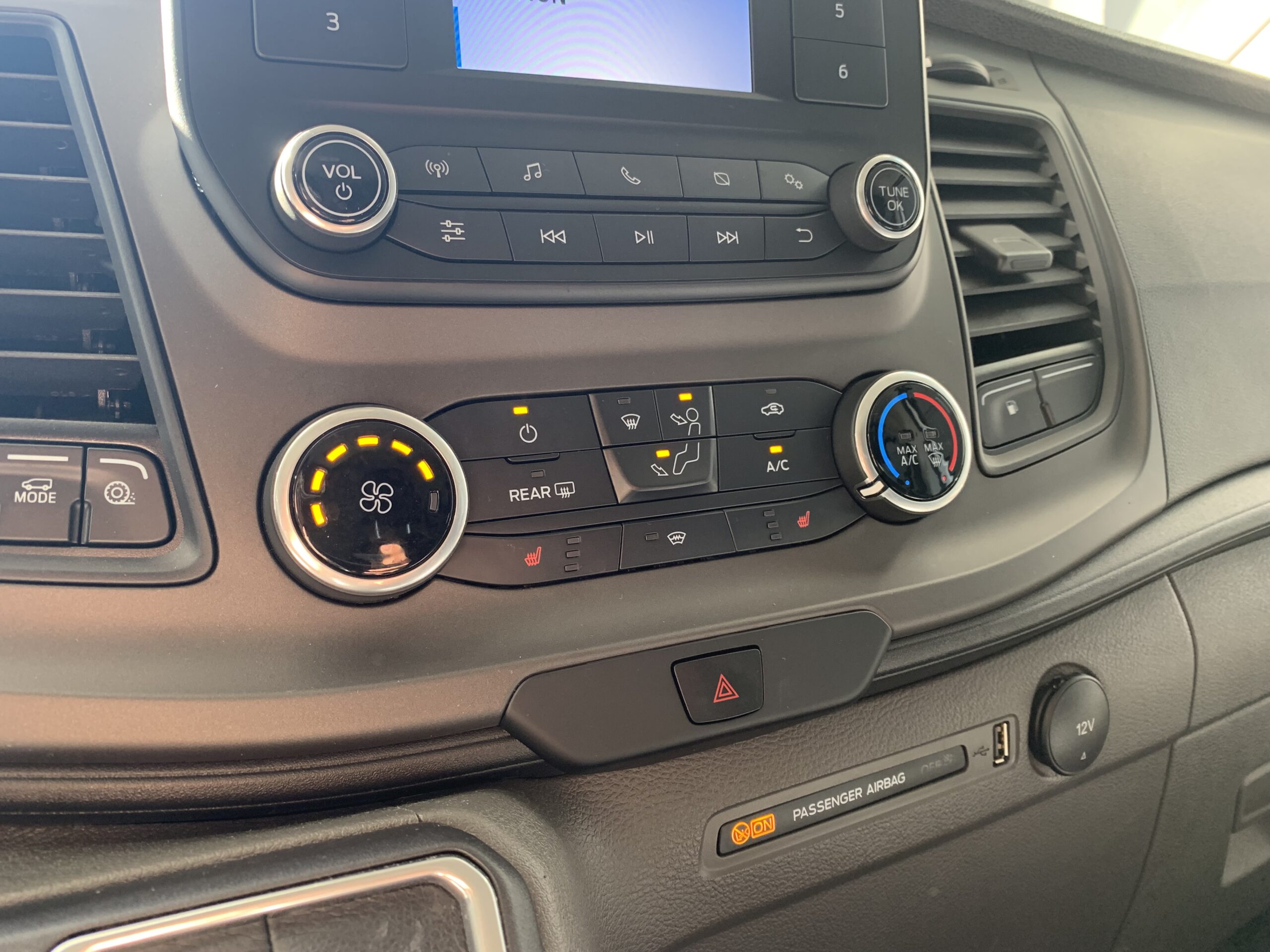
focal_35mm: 26
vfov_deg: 53.1
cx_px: 635
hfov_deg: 67.3
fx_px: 954
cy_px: 476
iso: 100
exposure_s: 1/72
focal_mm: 4.25
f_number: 1.8
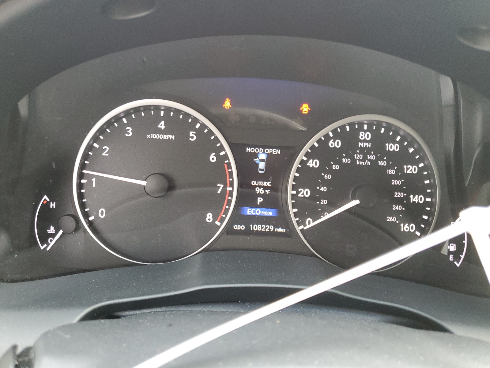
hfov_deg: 67.3
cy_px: 184
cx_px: 245
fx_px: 368
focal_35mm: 26
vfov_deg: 53.1
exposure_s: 1/60.2
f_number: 1.5
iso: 165
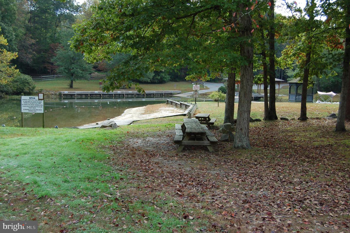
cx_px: 175
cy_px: 116
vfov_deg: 29.8
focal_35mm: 45
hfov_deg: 43.6
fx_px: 437
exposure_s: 1/125
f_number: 5.6
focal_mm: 30
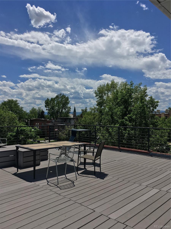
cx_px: 86
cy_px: 114
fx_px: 191
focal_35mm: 29
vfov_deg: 61.7
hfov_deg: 48.2
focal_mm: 4.15
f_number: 2.2
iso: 25
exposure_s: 1/3846
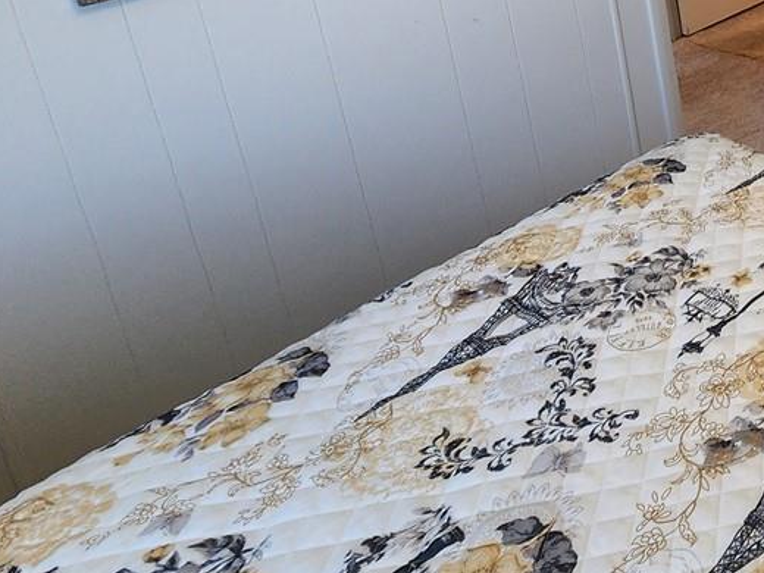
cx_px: 1073
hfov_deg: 31.3
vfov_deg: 30.7
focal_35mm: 40
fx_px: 883
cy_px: -109
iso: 160
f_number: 2.2
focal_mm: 2.2
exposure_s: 1/60
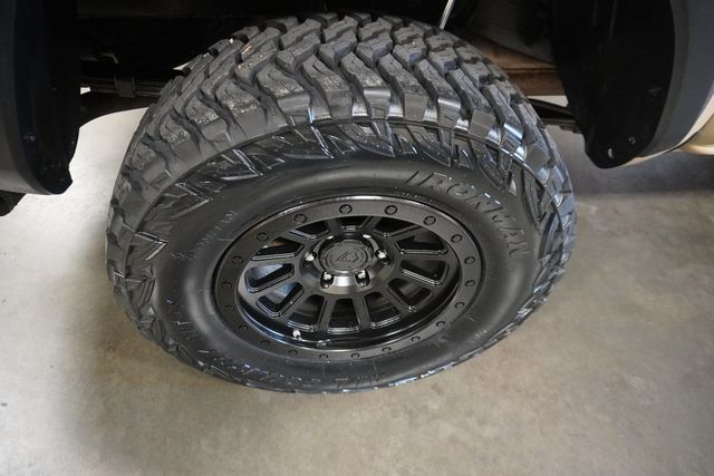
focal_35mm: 24
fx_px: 476
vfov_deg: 53.2
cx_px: 357
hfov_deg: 73.7
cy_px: 238
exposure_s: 1/50
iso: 6400
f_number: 3.5
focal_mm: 16
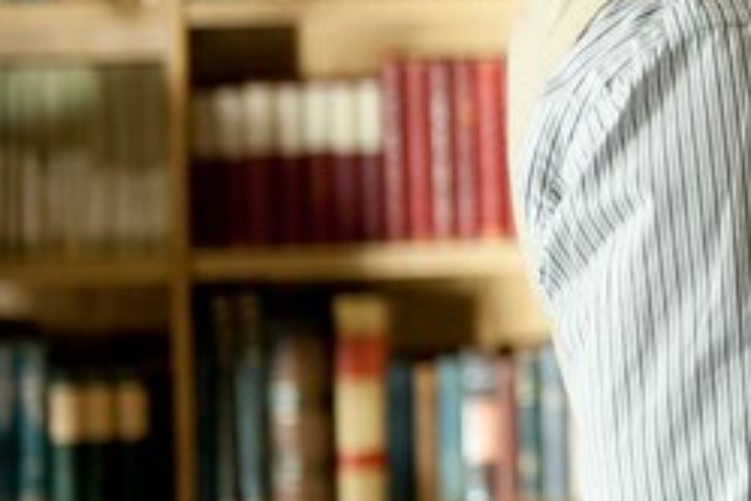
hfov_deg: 10.0
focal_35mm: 199
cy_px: 14
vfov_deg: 6.9
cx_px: 1170
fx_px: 4151
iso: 800
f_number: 2.8
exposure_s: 1/160
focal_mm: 62
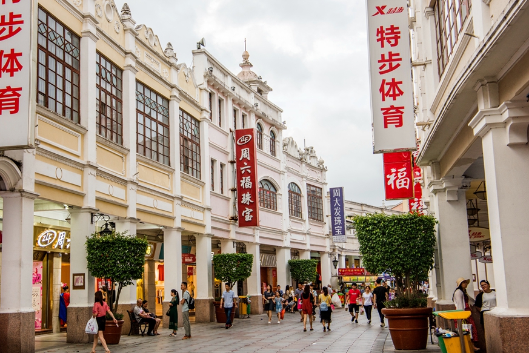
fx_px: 691
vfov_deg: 28.7
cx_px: 209
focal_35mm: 47
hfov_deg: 41.7
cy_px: 184
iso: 320
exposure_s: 1/100
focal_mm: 38
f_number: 8
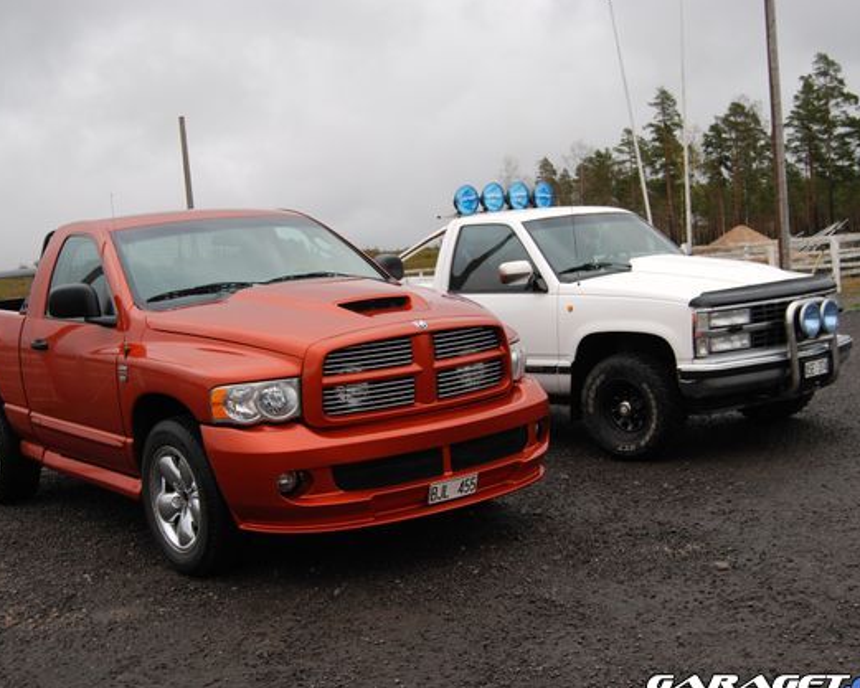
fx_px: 1146
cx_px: 401
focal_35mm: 45
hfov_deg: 41.1
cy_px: 346
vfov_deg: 33.4
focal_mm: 26
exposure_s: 1/125
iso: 100
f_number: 5.6
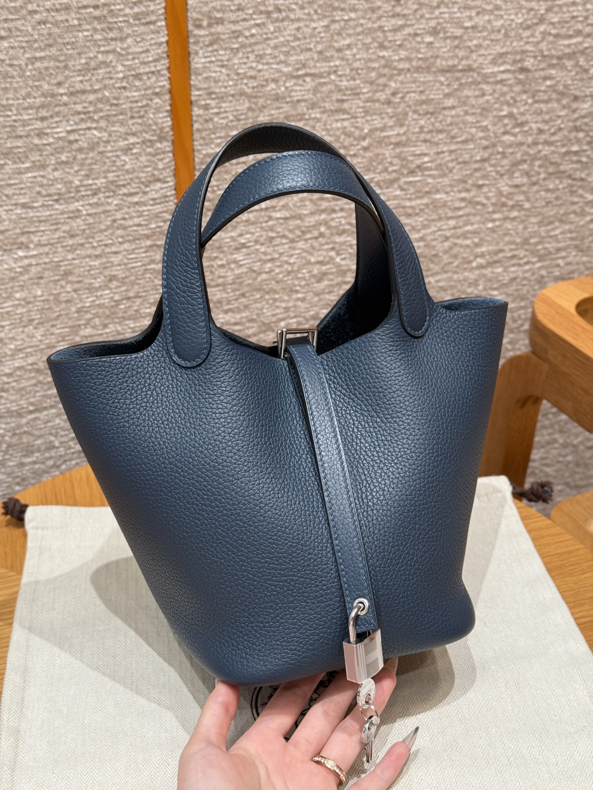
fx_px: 1096
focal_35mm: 48
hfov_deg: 30.3
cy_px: 395
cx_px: 296
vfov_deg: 39.7
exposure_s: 1/61
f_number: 1.78
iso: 100
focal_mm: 6.76
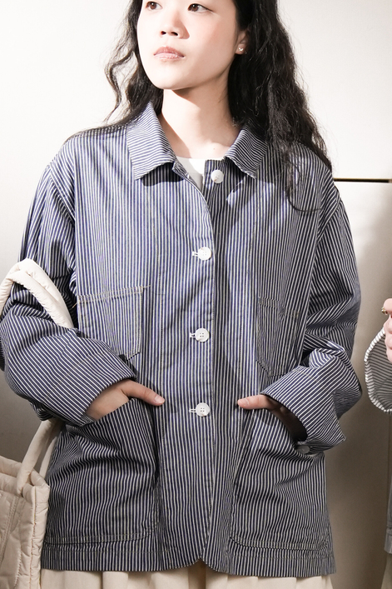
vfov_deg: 15.9
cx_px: 356
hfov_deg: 10.6
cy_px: 322
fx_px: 2108
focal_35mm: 129
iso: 800
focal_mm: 38
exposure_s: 1/320
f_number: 2.8
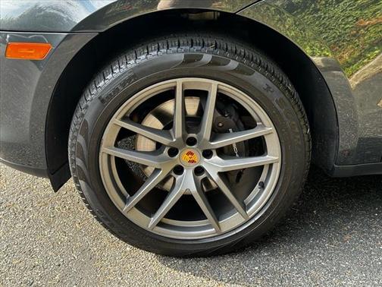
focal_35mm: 48
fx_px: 530
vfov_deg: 30.3
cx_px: 191
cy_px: 144
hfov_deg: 39.7
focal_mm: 6.76
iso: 64
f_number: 1.78
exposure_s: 1/176
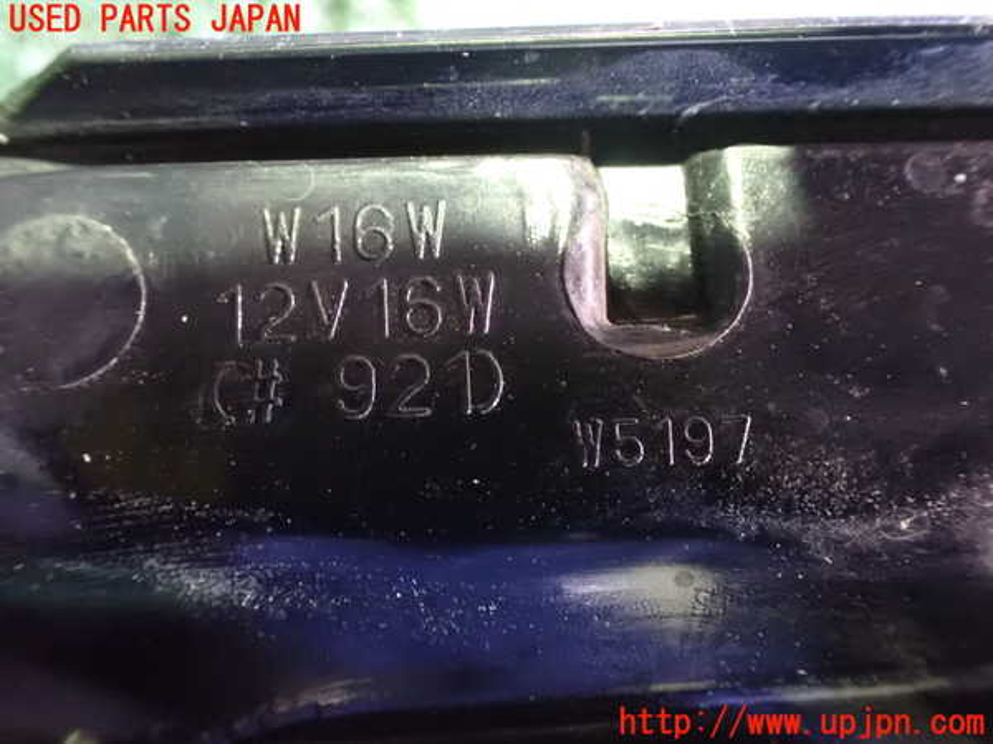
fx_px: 861
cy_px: 372
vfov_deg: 46.8
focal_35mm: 30
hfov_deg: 60.0
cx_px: 496
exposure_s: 1/10
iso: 1600
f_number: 2.3
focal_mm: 5.4
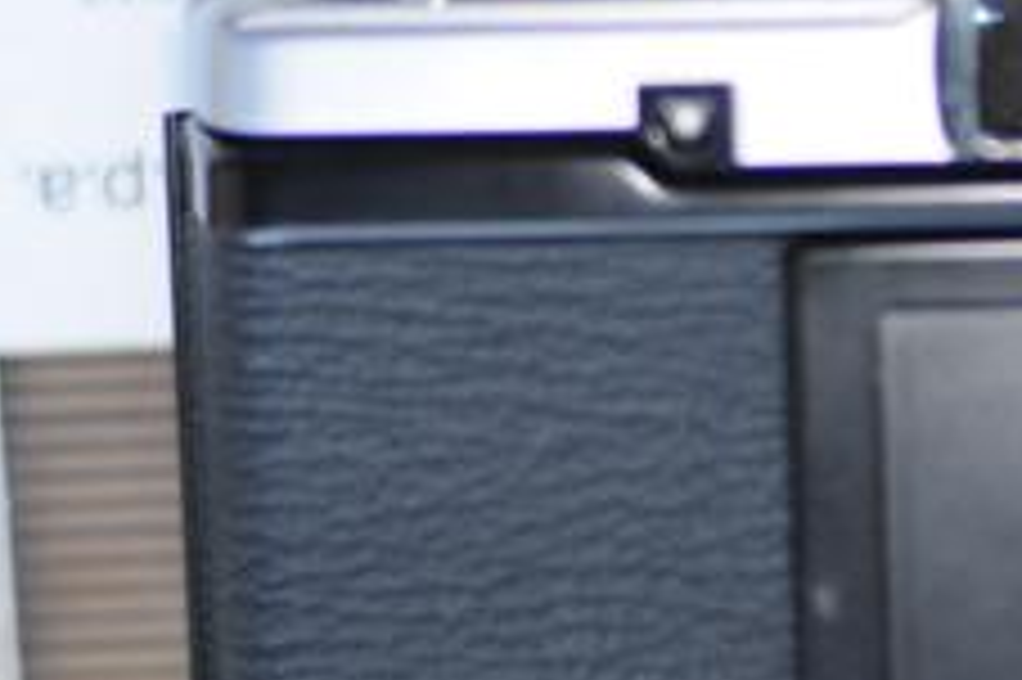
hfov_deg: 9.7
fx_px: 5986
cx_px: 1076
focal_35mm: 211
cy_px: 484
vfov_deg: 6.5
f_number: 2
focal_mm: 50
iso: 400
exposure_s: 1/125
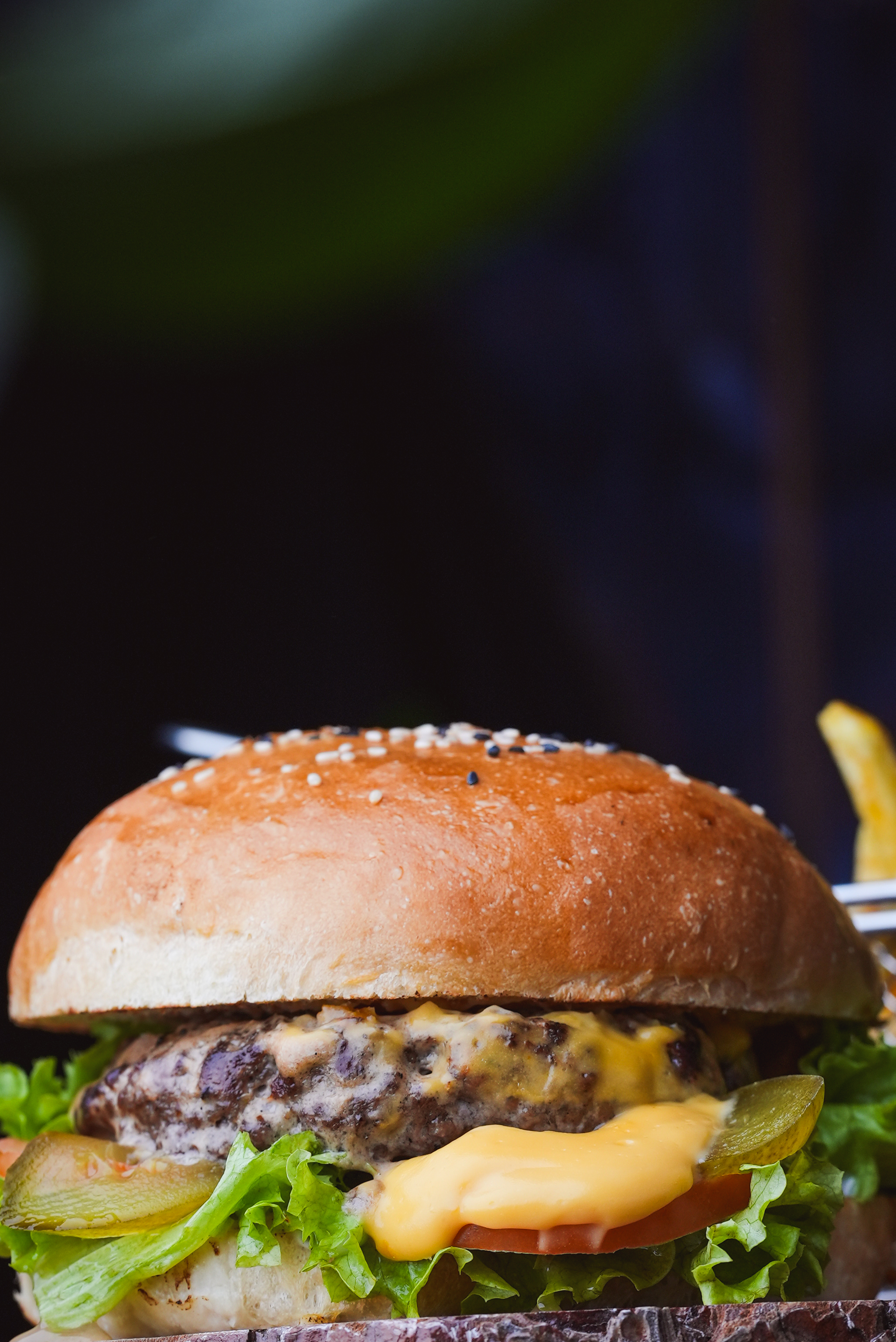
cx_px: 523
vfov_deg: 16.5
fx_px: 4623
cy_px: 809
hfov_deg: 11.1
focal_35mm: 124
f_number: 7.1
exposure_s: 1/60
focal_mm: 90
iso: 500
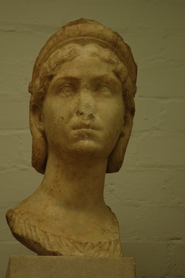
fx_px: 979
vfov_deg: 16.1
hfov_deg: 10.8
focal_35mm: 127
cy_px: 127
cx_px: 81
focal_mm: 70
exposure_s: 1/40
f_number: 4.5
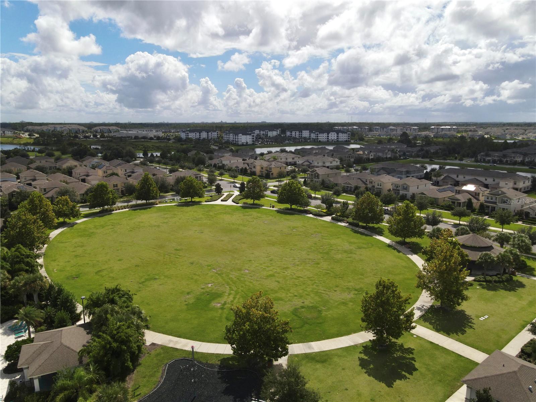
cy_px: 201
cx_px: 268
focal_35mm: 24
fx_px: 372
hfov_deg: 71.6
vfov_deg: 56.8
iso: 100
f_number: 2.8
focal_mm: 4.5
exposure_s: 1/1500
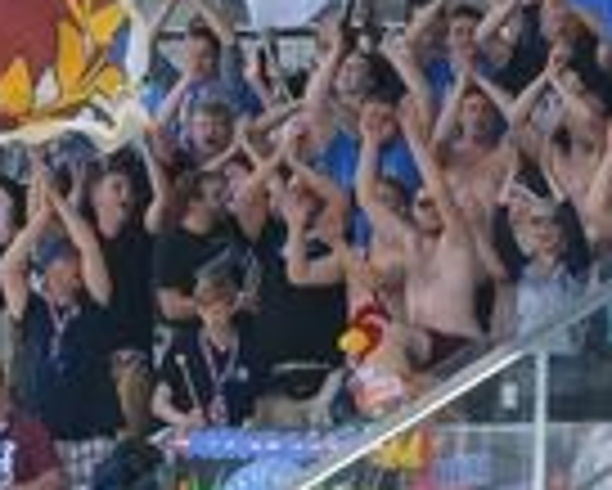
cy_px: 54
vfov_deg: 1.3
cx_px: 176
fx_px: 21334
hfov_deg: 1.6
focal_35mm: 1177
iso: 2000
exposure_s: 1/2500
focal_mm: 200
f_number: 10
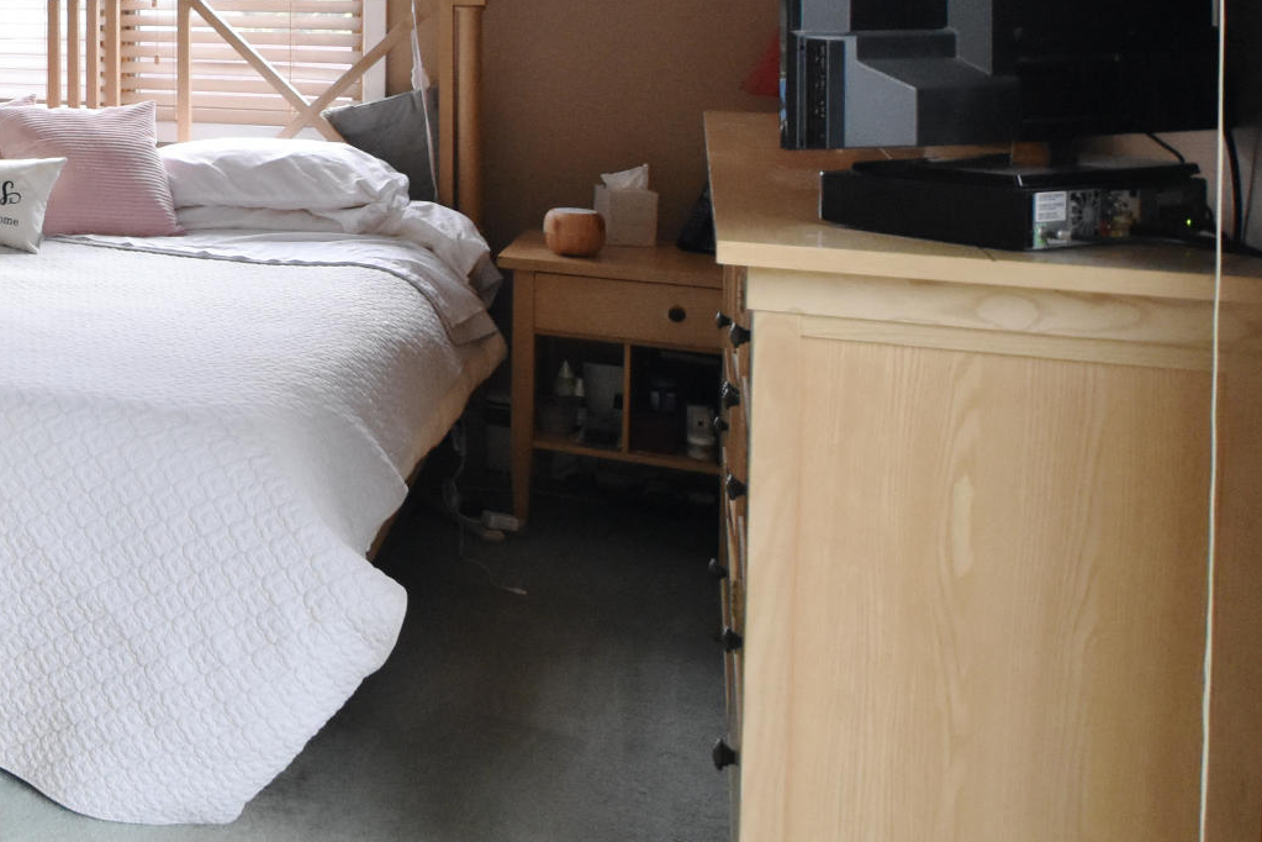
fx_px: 1542
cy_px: 32
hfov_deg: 33.6
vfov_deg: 28.9
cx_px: -344
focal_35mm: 44
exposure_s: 1/60
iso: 1600
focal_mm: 10
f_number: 3.5
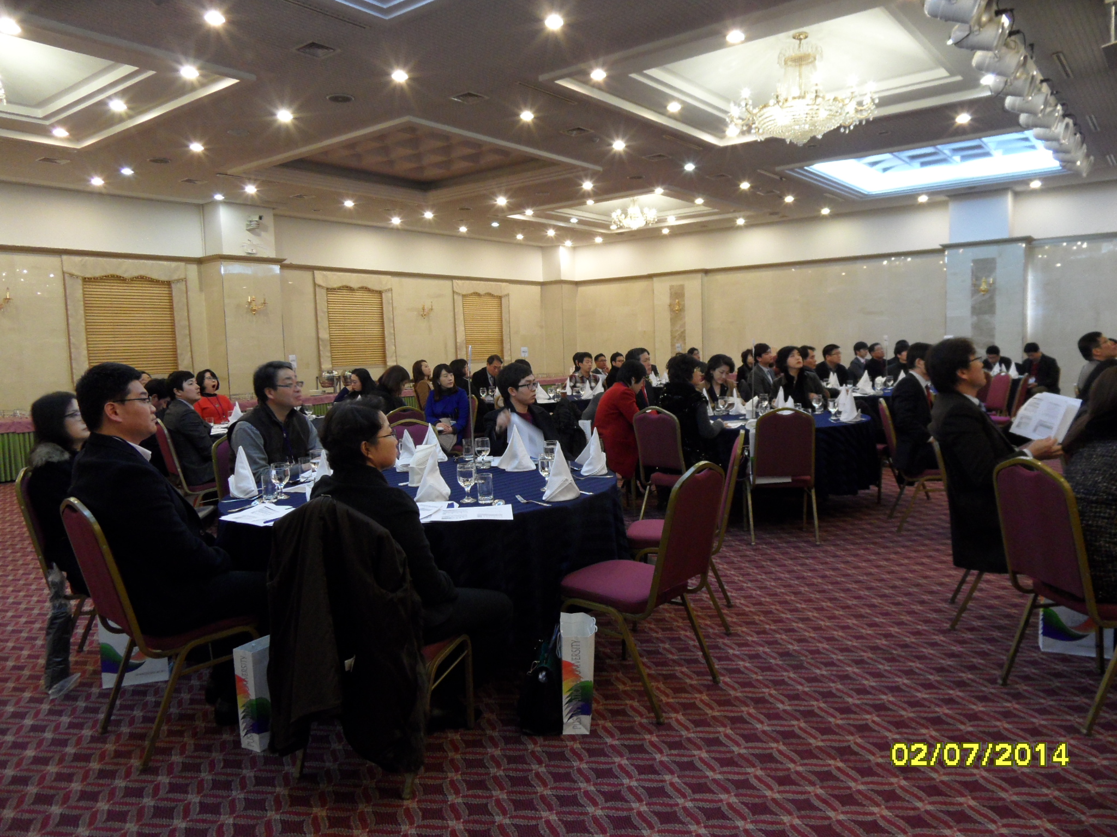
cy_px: 418
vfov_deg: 56.8
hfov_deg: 71.6
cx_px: 558
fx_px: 774
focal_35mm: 24
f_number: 3.2
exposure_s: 1/15
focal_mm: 3.9
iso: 200
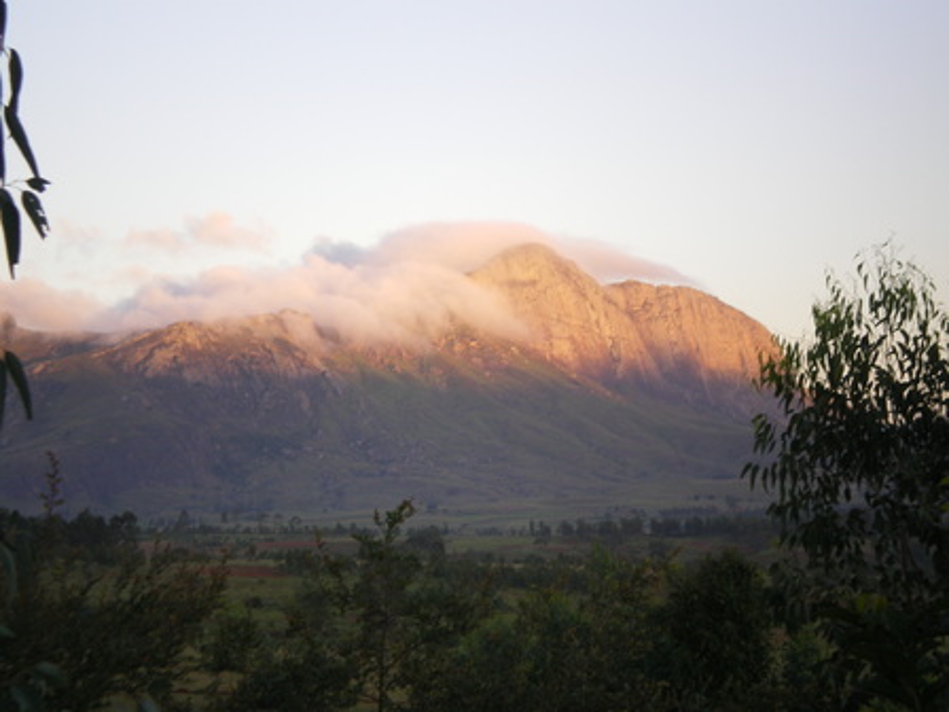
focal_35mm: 93
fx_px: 2550
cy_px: 356
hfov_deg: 21.1
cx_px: 474
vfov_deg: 15.9
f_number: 5.3
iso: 80
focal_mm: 15.3
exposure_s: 1/50
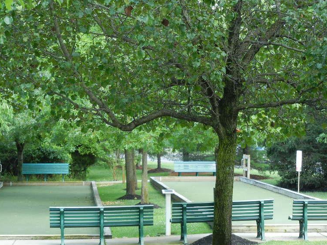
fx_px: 1143
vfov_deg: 12.3
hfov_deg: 16.3
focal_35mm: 121
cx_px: 164
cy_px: 124
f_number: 4.4
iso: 160
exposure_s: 1/78.6
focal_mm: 16
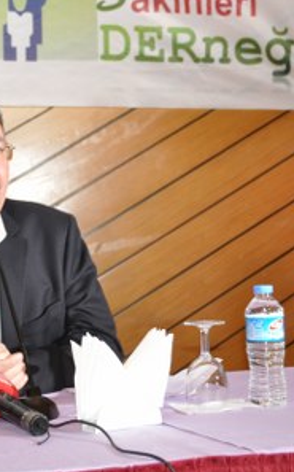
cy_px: 236
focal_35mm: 88
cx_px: 43
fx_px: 1131
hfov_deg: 14.7
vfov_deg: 23.6
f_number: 4.8
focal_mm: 38
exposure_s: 1/60
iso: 800
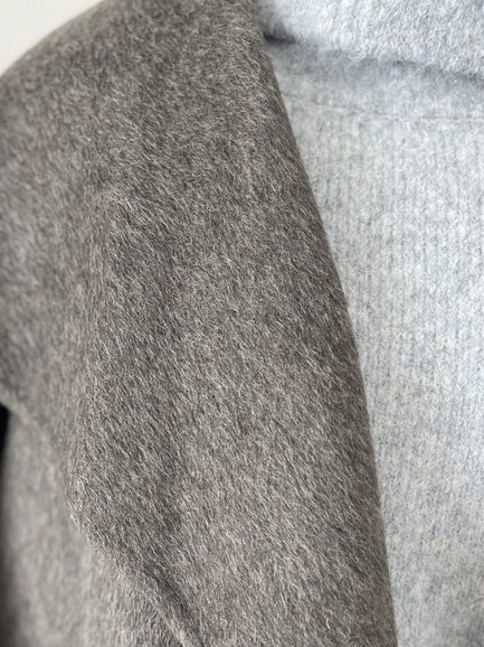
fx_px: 840
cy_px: 514
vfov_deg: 40.4
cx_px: 107
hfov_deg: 31.4
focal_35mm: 45
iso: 125
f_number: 1.6
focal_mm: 5.1
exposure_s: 1/60
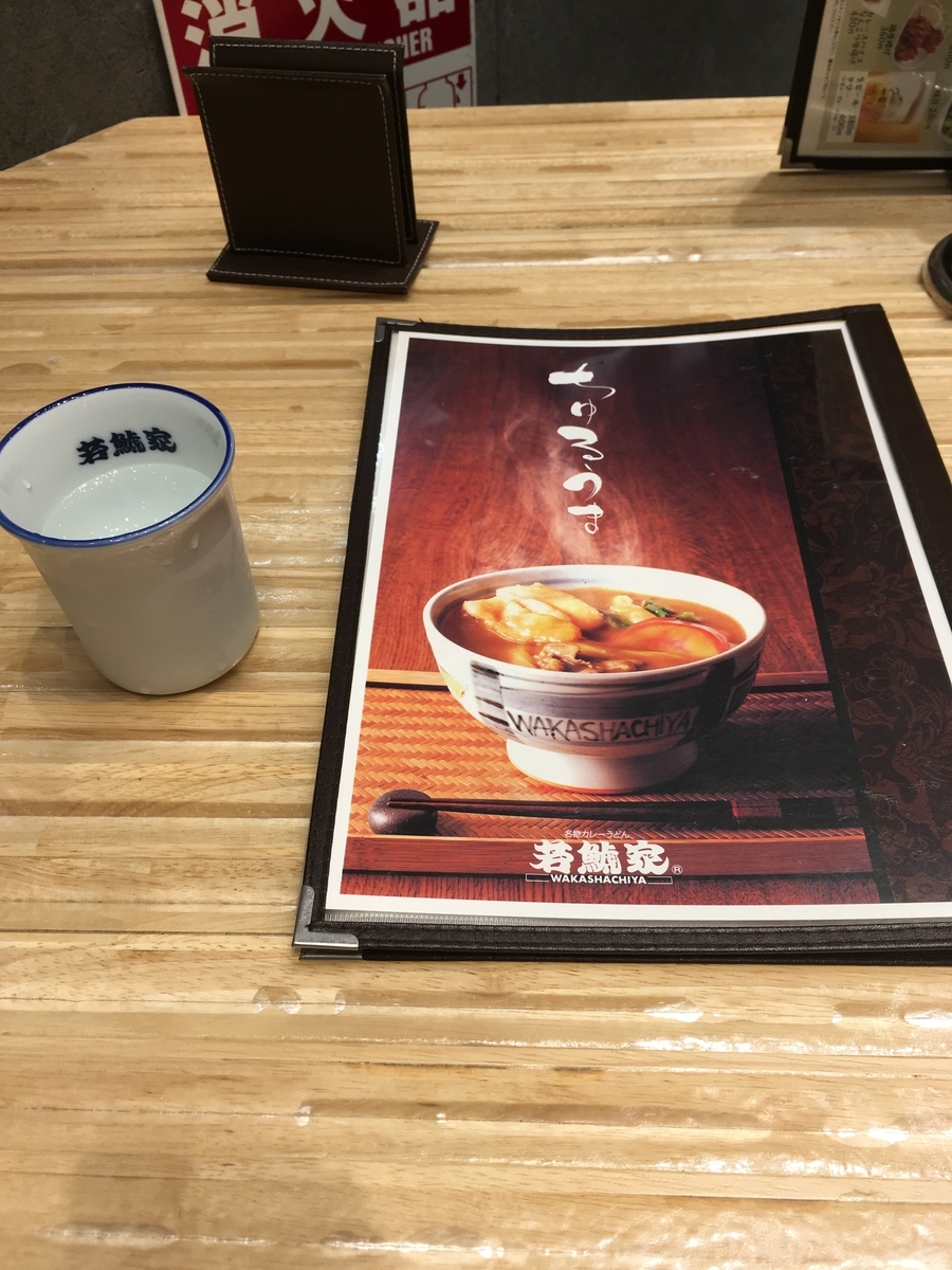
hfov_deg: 48.2
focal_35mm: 29
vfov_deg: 61.7
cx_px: 476
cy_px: 635
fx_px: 1063
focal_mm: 4.15
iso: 25
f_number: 2.2
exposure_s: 1/60
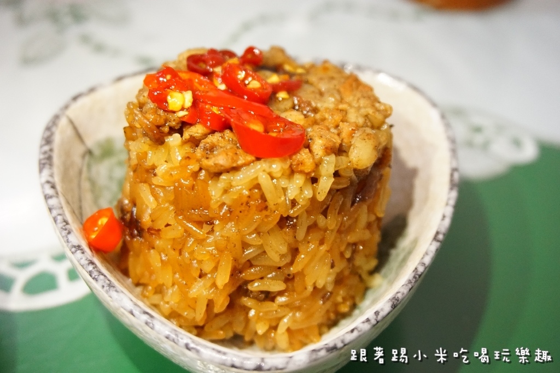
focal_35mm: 42
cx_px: 280
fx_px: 653
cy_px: 186
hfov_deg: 46.4
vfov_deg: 31.9
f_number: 4.5
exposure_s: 1/60
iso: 2000
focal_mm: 28
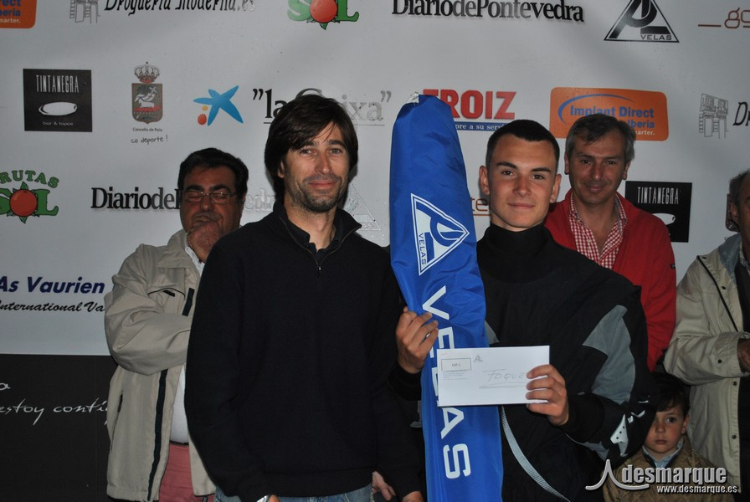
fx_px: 1001
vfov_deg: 28.2
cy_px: 251
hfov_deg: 41.1
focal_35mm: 48
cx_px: 375
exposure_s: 1/60
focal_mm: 32
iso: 200
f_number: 4.8
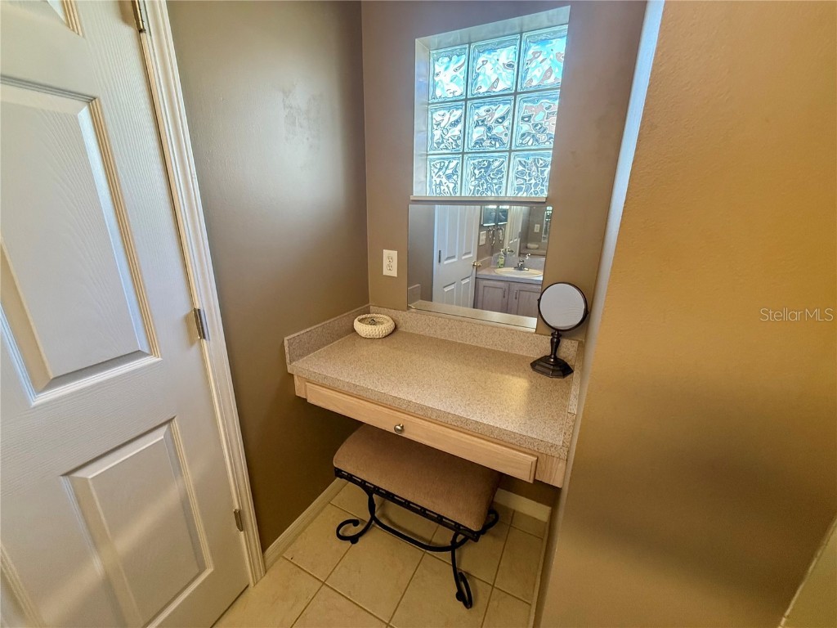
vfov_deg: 85.7
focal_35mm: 14
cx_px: 418
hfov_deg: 102.1
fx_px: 339
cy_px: 314
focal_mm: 2.22
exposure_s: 1/120
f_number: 2.2
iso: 400
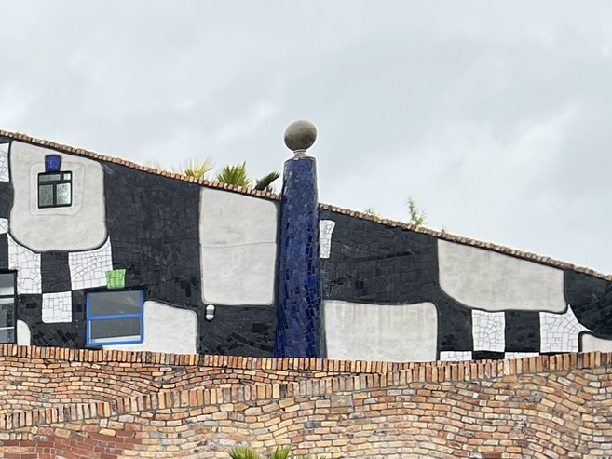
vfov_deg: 17.0
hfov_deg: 20.6
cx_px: -308
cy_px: 627
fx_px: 1432
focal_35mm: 81
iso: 50
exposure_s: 1/497
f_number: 1.5
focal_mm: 5.7
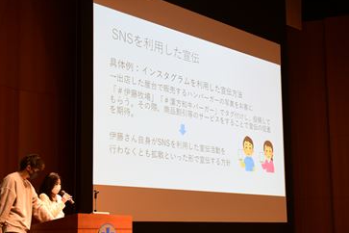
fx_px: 601
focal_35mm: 62
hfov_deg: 32.3
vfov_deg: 21.8
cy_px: 155
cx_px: 209
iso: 800
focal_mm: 30
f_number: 4.5
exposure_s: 1/30
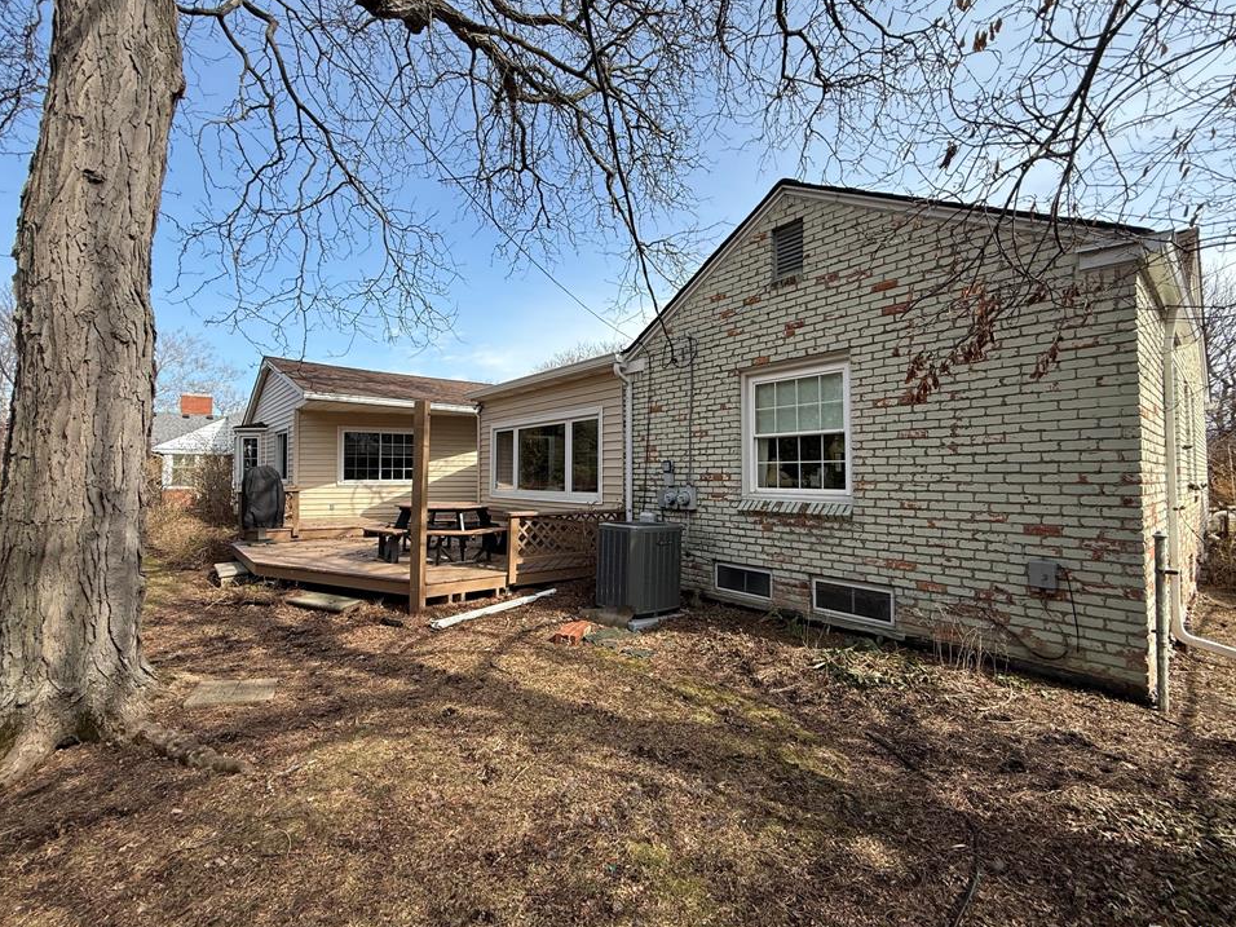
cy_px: 460
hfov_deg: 98.2
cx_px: 617
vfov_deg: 81.7
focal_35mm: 15
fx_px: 536
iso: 50
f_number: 2.2
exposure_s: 1/970
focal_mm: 2.22
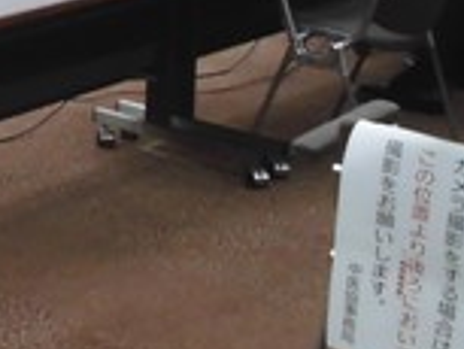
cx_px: -206
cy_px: -112
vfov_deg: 13.4
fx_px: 1422
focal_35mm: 106
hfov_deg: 17.0
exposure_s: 1/60
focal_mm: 5.3
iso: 200
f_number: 3.7
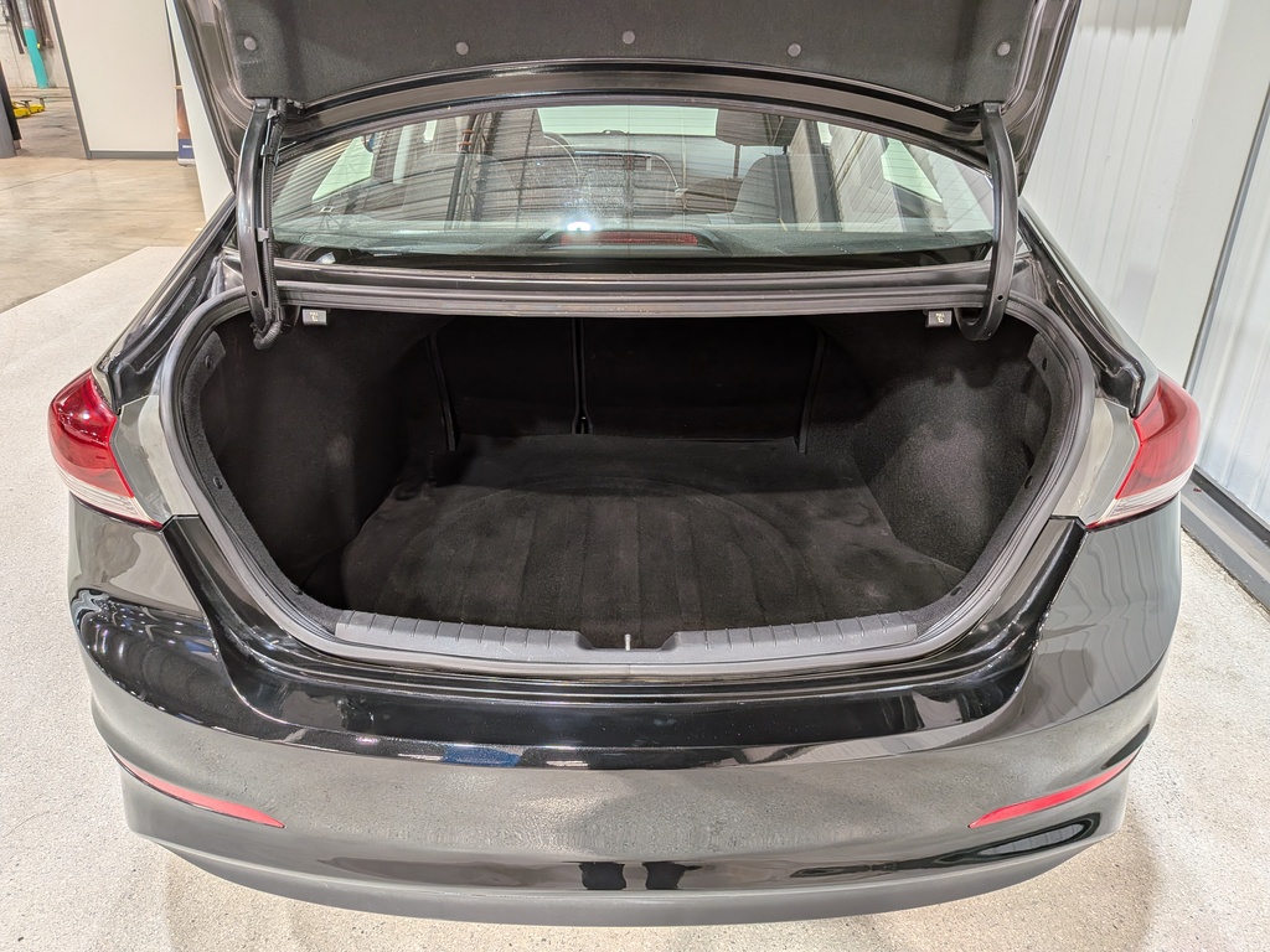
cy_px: 476
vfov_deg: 56.8
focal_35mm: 24
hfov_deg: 71.6
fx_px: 881
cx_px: 635
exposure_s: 1/156
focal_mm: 4.53
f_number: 1.7
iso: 28
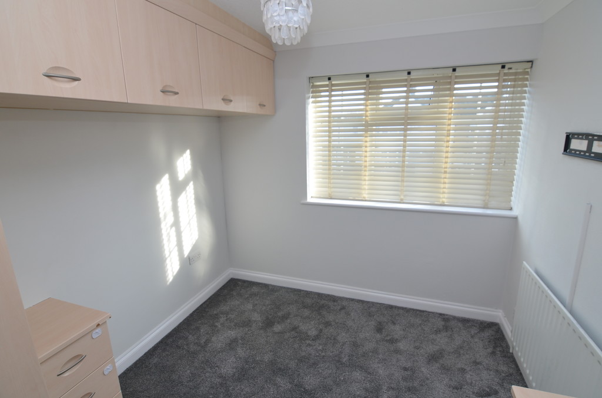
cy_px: 199
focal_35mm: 17
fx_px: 288
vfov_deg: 69.4
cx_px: 301
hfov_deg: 92.6
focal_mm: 11.5
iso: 400
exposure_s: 1/100
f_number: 5
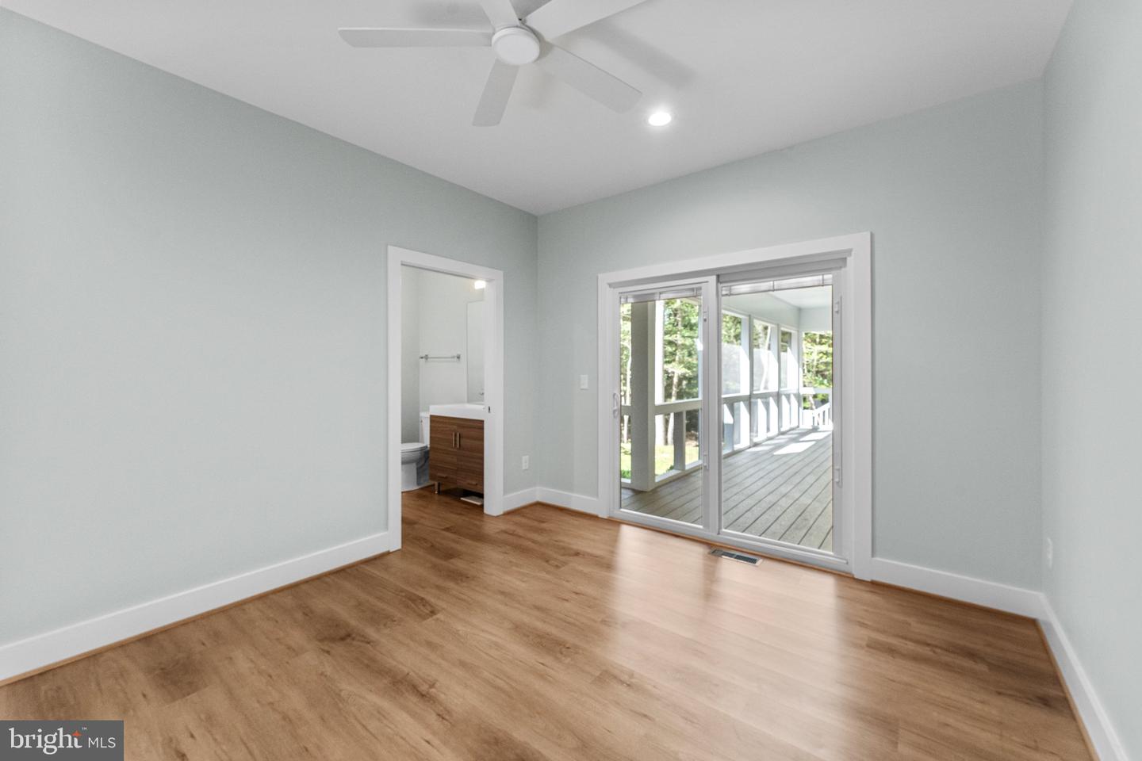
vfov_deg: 81.2
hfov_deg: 104.3
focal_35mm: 14
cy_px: 380
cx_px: 571
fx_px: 444
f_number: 8
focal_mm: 14
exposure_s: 1/25
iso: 1000
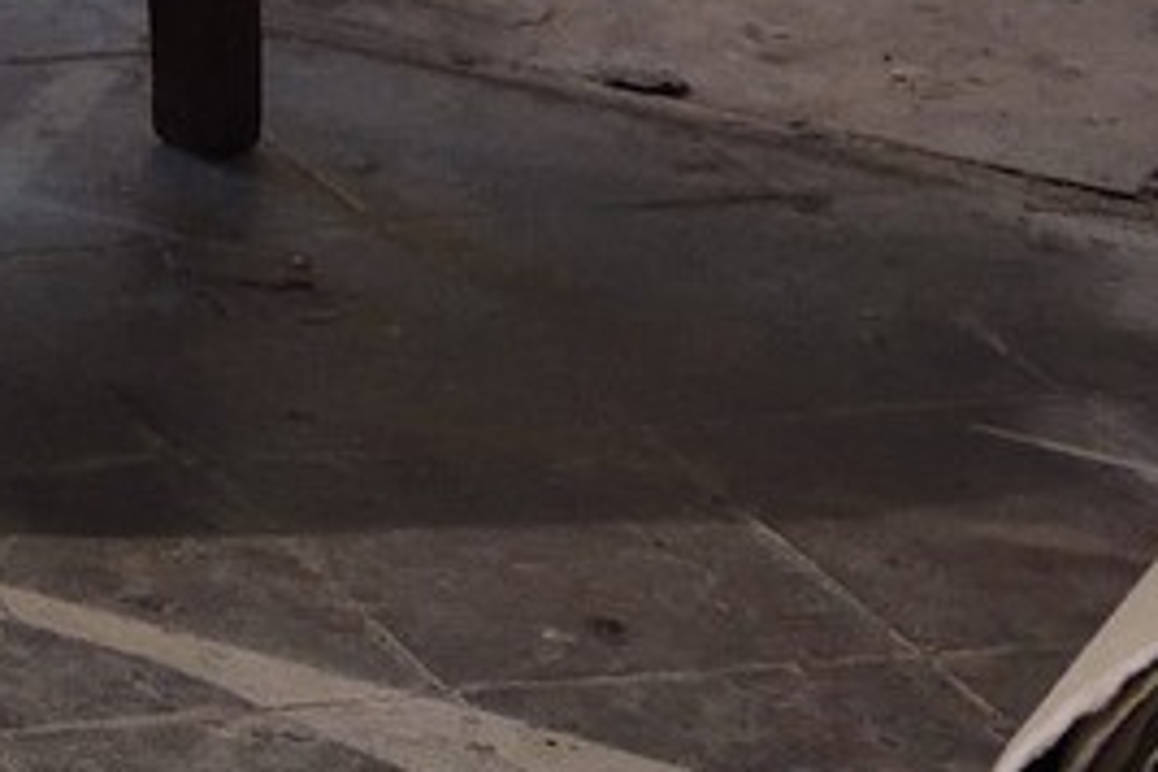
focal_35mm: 228
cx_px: -1926
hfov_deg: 8.1
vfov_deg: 5.7
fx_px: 7333
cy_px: -1496
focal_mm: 38
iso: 1600
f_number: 3.5
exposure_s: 1/60
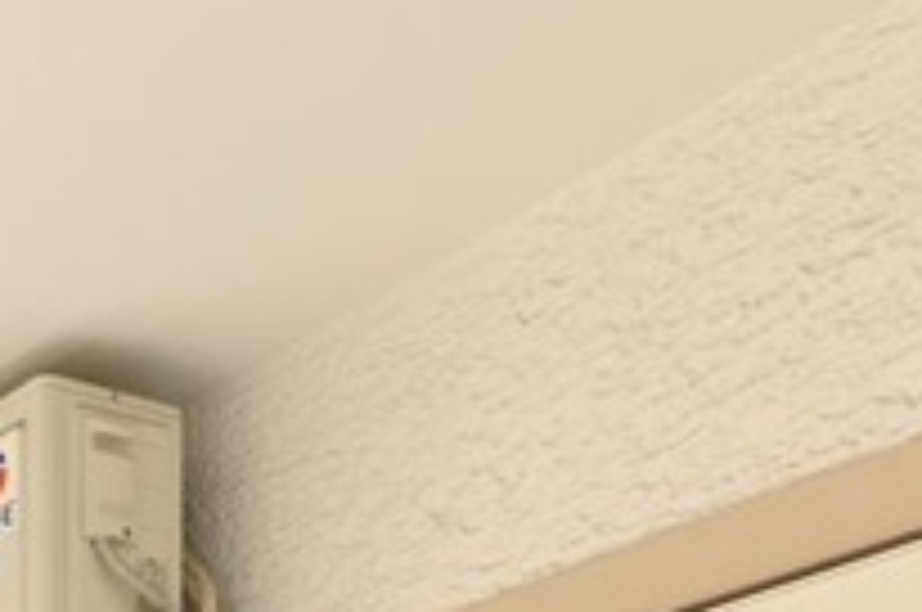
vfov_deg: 12.7
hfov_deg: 23.4
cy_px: 1485
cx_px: -72
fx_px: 2097
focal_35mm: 82
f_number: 7.1
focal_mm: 14
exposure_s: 1/100
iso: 100
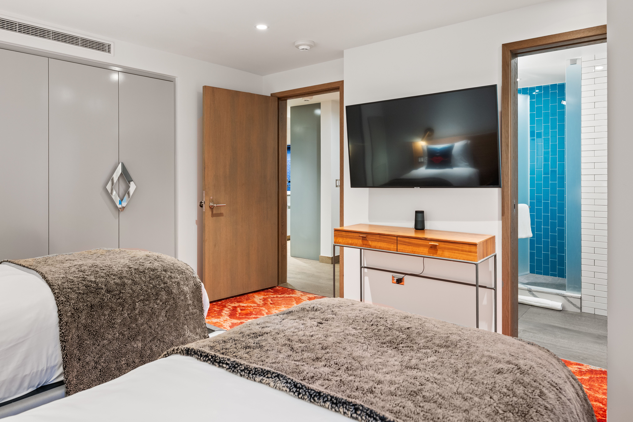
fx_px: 396
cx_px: 316
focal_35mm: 22
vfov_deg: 56.1
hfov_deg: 77.3
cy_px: 211
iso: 400
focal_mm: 22.5
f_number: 7.1
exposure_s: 1/2
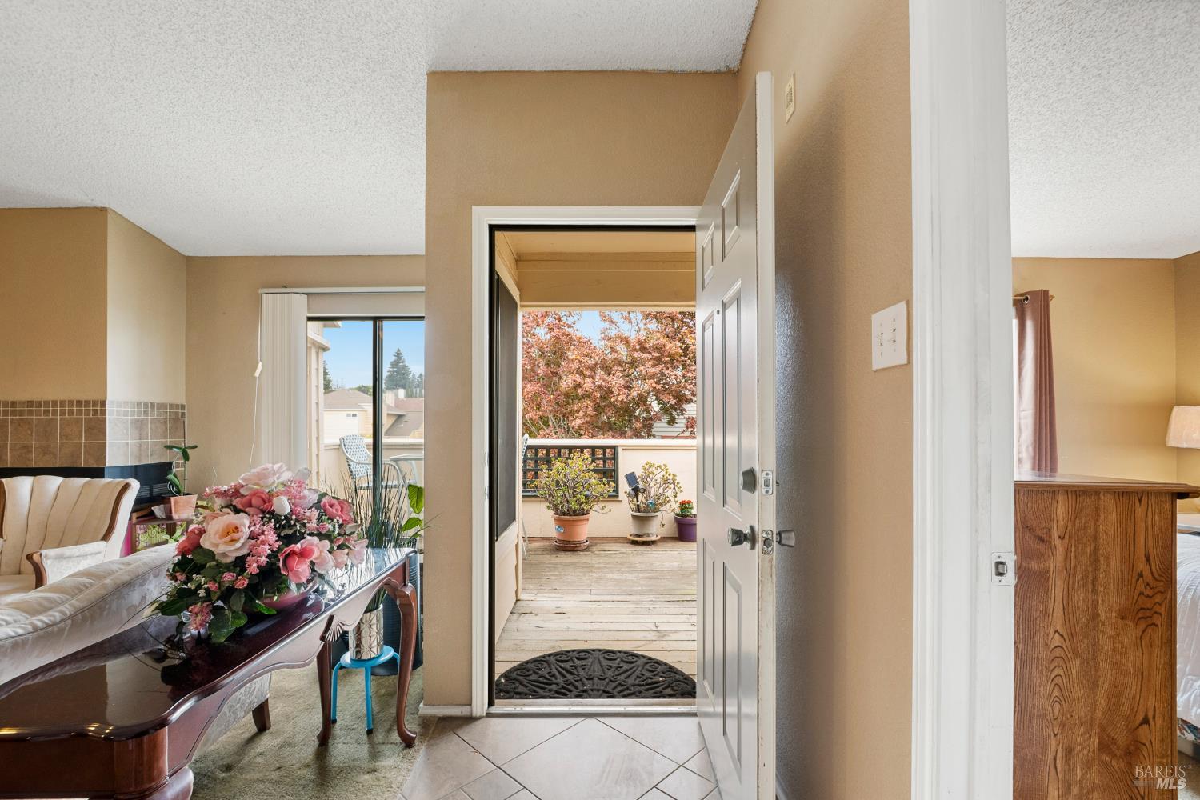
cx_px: 600
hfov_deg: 100.4
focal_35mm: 15
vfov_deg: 77.3
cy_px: 400
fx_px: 500
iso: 320
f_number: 8
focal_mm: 10
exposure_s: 1/3
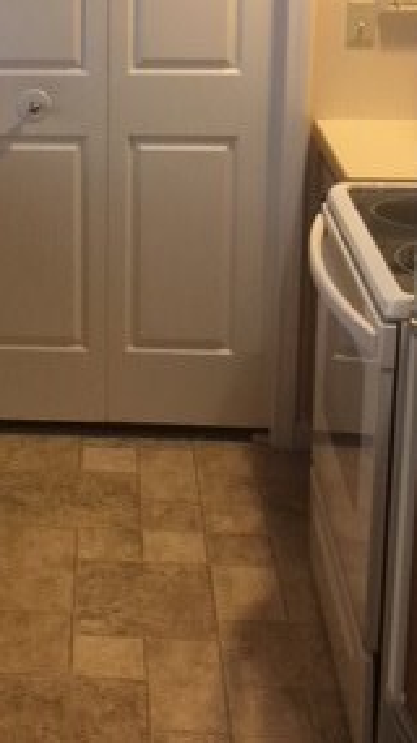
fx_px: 1398
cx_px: -44
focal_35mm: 71
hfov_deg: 16.4
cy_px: 162
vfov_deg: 29.2
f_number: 2.2
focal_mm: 4.15
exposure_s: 1/17
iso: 200
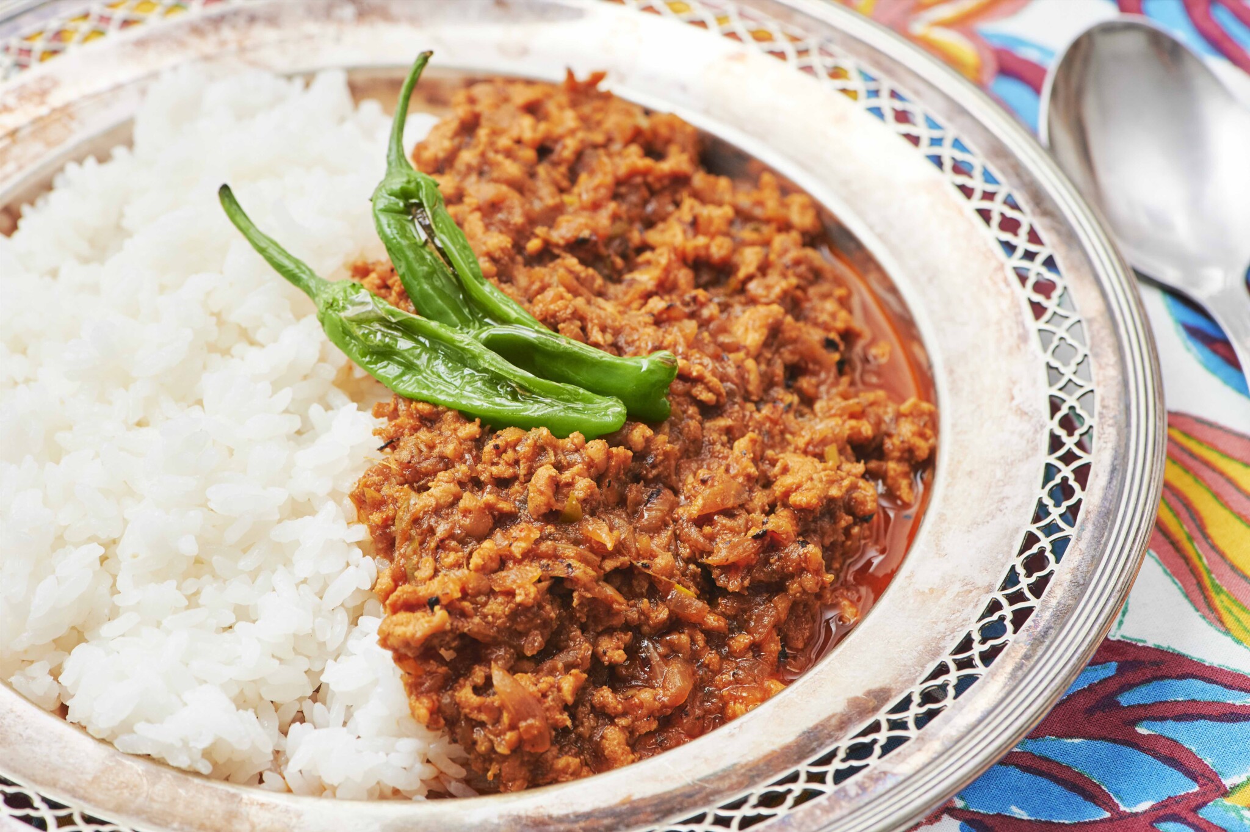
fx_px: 3644
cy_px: 416
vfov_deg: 13.0
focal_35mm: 105
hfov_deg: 19.5
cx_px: 625
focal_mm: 105
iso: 800
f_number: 11
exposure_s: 1/160
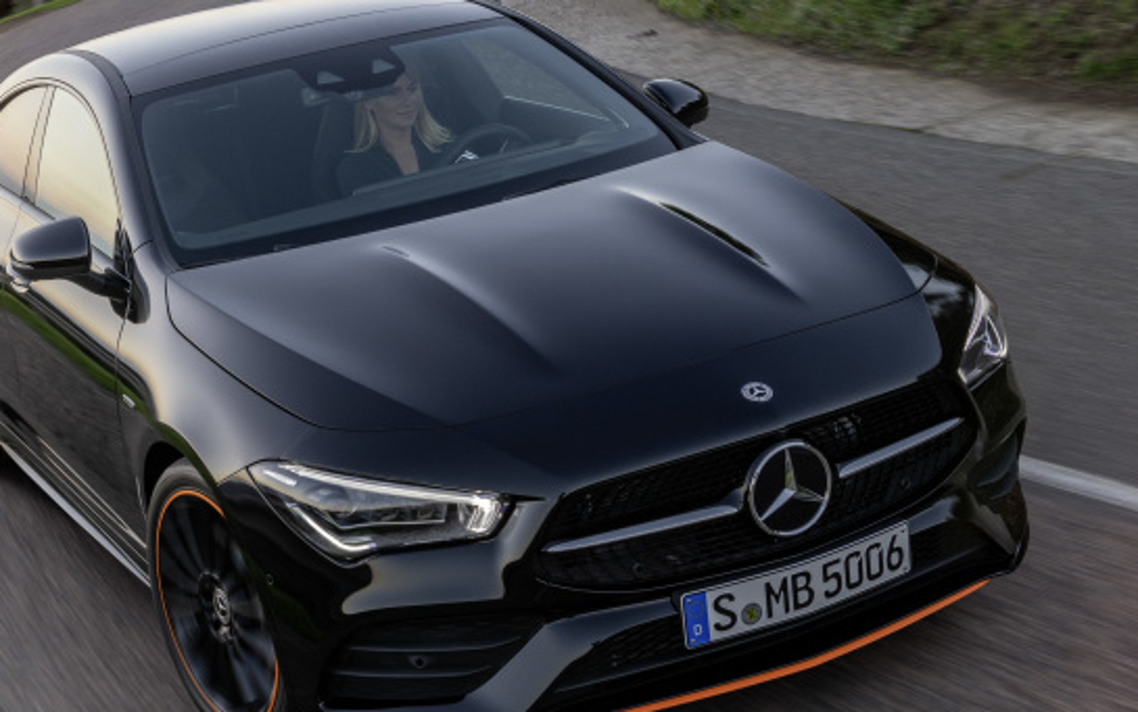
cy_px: 195
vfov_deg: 19.3
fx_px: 2079
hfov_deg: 30.2
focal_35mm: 67
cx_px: 297
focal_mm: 35
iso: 200
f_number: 11
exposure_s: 1/15
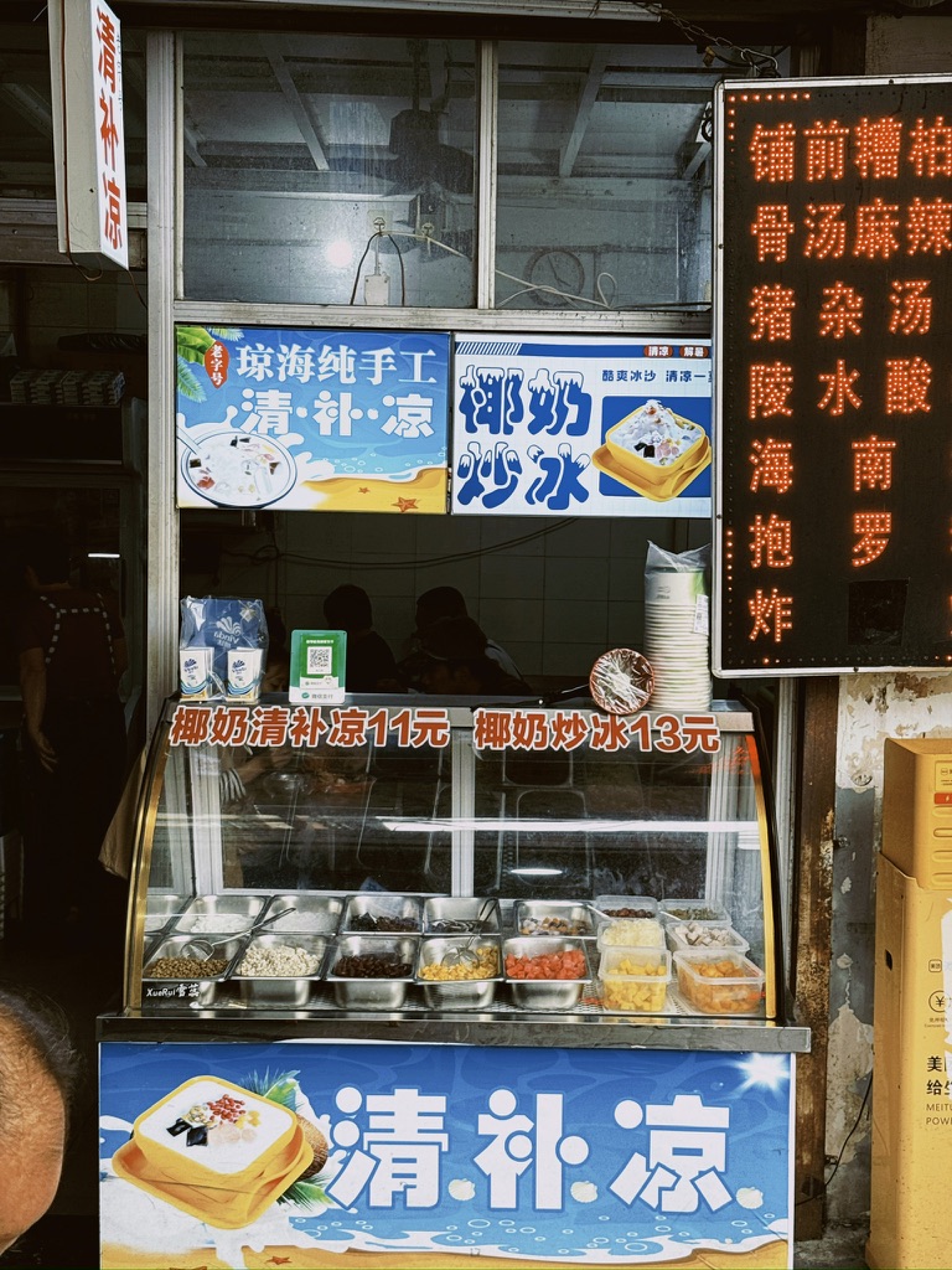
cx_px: 476
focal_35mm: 48
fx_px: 1760
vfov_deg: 39.7
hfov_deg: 30.3
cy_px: 635
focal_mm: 6.76
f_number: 1.78
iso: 64
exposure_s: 1/359
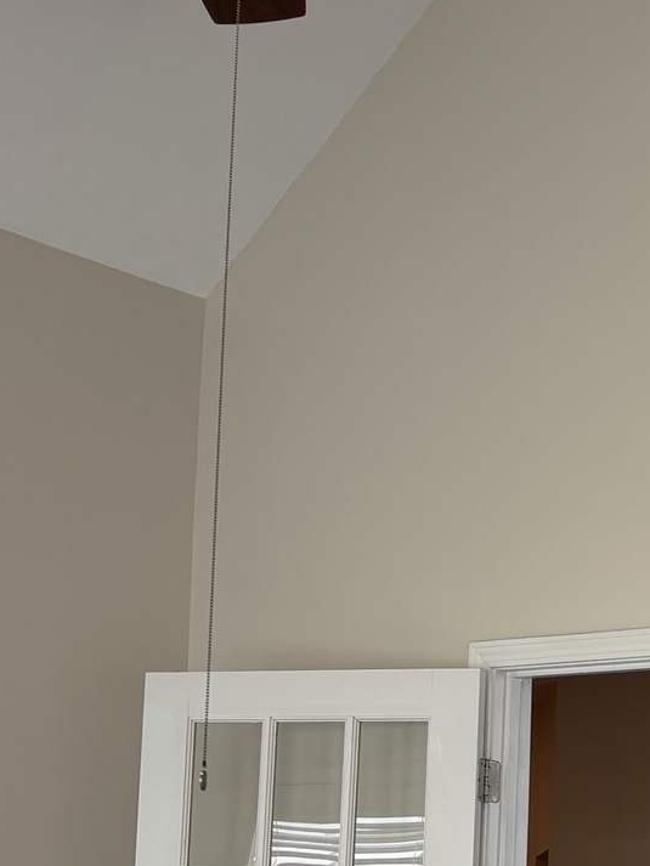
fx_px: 2102
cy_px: 765
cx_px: 821
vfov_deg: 22.8
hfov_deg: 16.7
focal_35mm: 84
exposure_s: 1/134
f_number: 1.6
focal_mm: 5.96
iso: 32
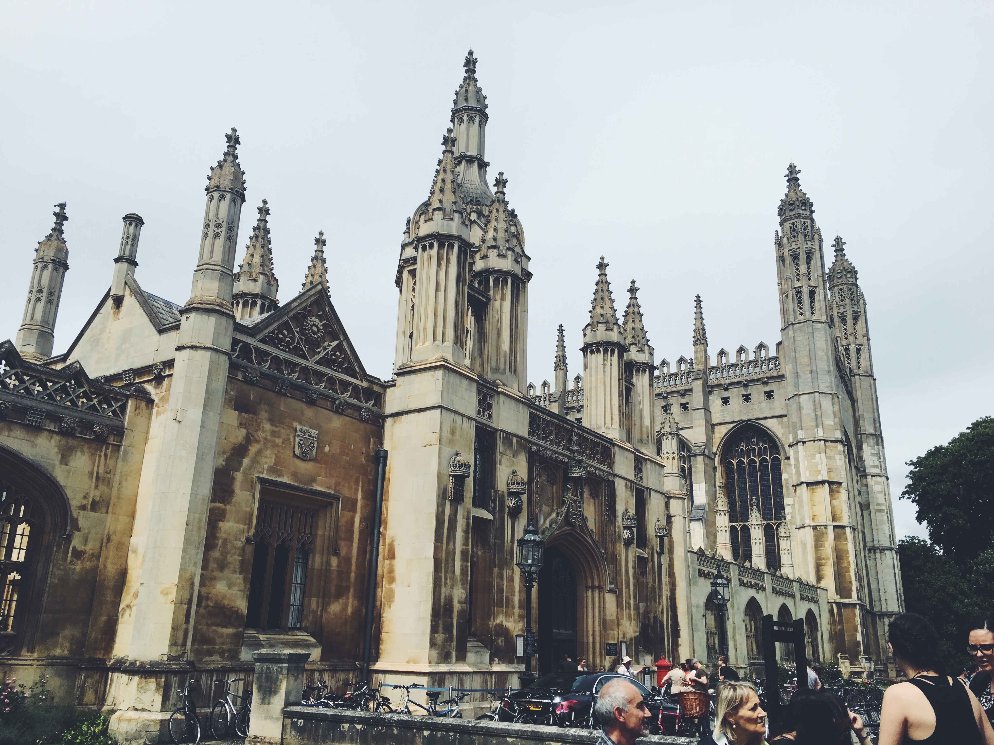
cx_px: 497
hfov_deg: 61.7
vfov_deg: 48.2
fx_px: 833
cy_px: 372
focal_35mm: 29
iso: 25
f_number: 2.2
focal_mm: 4.15
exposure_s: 1/2262
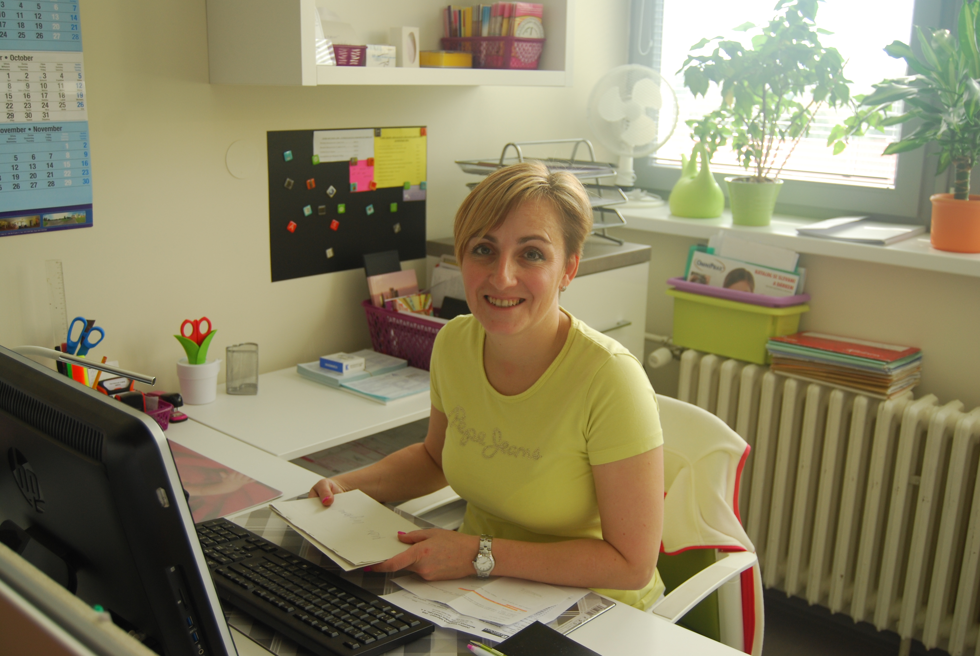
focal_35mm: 39
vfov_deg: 34.3
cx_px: 490
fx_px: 1063
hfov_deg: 49.5
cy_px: 328
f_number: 4
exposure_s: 1/30
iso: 200
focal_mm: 26
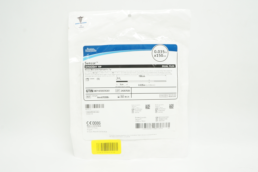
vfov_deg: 39.9
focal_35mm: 33
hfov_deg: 57.3
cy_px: 86
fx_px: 236
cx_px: 129
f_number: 11
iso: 400
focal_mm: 22
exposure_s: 1/15
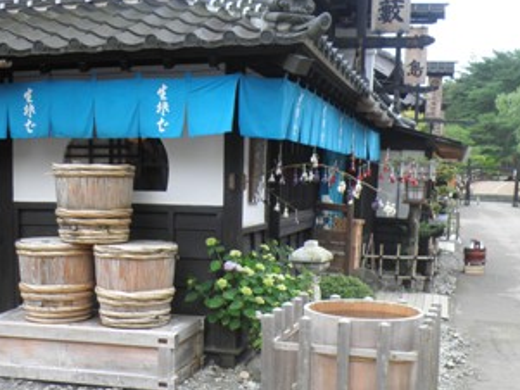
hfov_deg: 41.0
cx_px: 198
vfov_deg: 31.5
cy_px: 214
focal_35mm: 46
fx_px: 691
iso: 64
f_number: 2.8
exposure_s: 1/100
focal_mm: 4.7
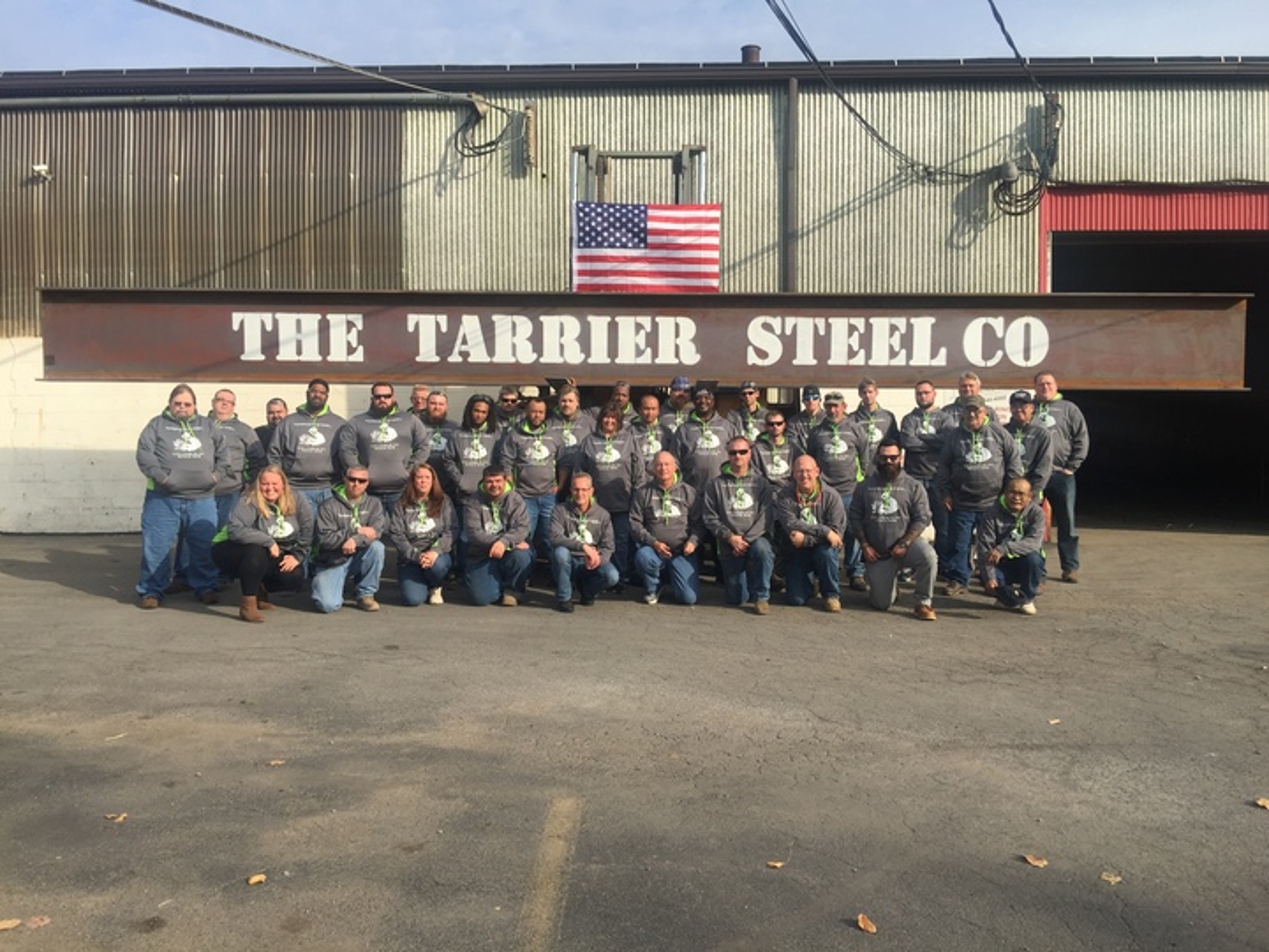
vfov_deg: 48.2
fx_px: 1063
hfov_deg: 61.7
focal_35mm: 29
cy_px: 476
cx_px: 634
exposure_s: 1/1980
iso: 32
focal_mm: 4.15
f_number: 2.2
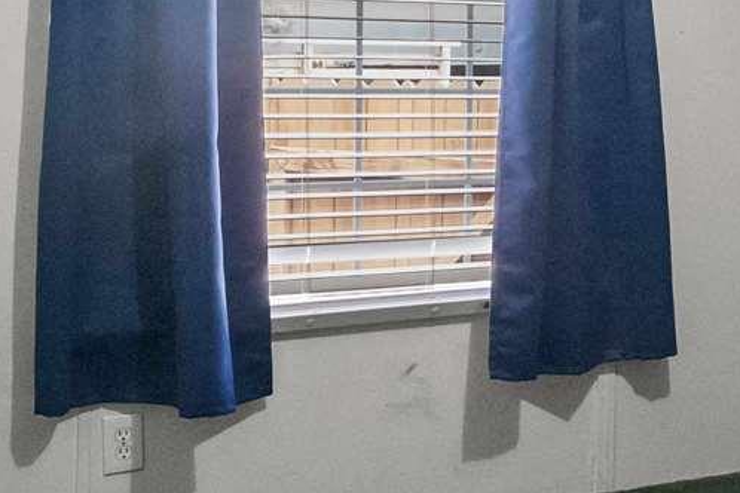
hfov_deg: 24.5
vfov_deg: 18.4
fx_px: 1521
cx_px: 911
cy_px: 234
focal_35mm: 74
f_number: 6.3
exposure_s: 1/30
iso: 2000
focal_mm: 12
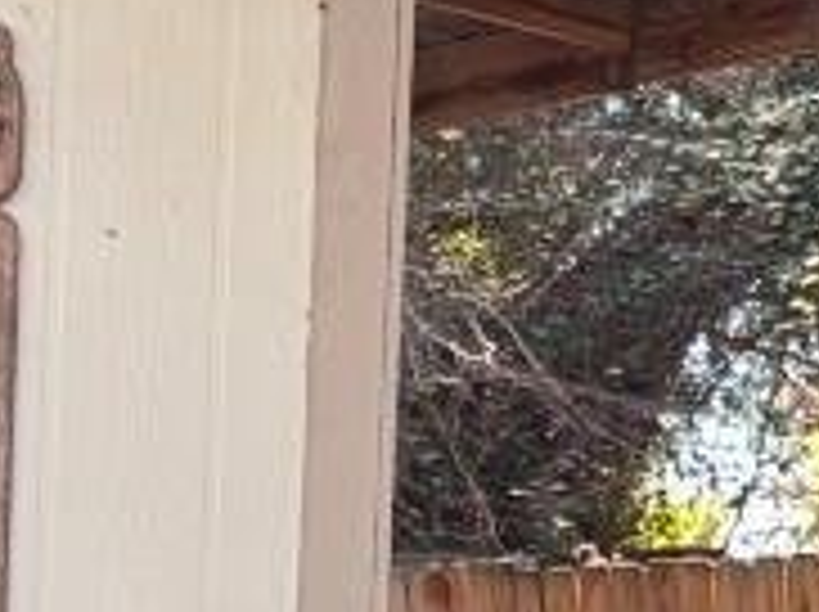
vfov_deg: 7.0
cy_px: 1035
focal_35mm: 206
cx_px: 1278
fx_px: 4867
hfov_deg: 9.3
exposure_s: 1/363
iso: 50
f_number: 1.6
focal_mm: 5.96
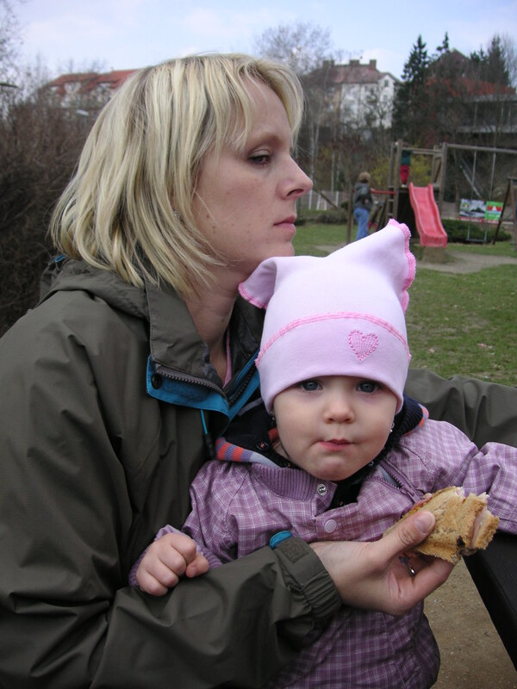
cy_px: 344
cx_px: 258
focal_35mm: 37
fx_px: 737
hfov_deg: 38.7
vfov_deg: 50.1
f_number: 2.8
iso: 50
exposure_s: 1/500
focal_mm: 6.1
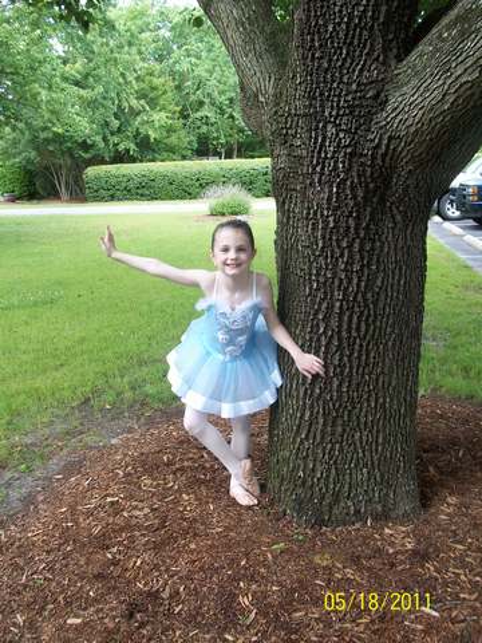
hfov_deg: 41.8
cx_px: 241
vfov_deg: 54.0
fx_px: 631
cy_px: 322
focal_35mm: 34
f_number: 2.8
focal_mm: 5.7
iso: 64
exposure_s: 1/70.5
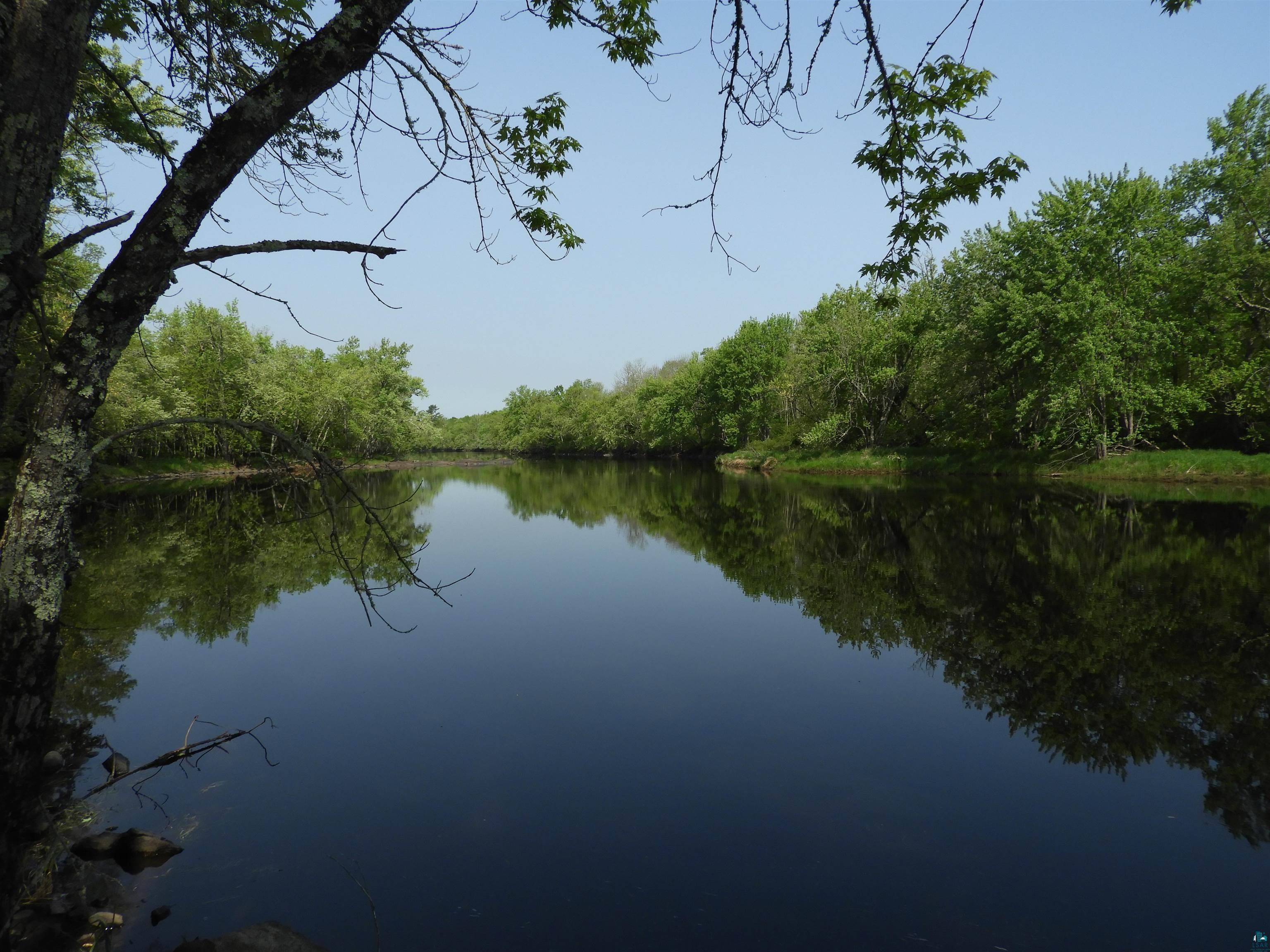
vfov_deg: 56.8
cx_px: 635
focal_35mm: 24
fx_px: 881
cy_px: 476
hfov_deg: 71.6
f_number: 3.3
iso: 100
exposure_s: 1/1250
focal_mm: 4.3
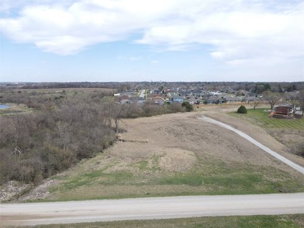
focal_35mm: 24
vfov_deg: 56.8
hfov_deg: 71.6
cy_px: 114
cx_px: 152
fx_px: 211
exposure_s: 1/500
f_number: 2.8
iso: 100
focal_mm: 4.5
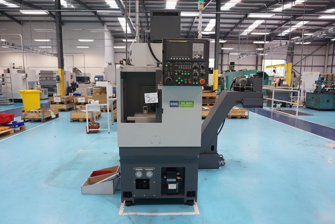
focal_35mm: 24
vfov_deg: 53.1
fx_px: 223
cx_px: 168
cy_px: 112
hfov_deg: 73.7
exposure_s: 1/160
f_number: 4
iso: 1000
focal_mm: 16
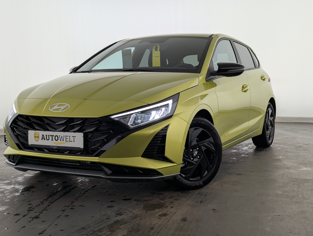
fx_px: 435
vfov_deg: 30.3
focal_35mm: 48
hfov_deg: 39.6
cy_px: 118
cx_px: 156
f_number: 1.85
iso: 44
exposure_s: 1/297
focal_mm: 6.81
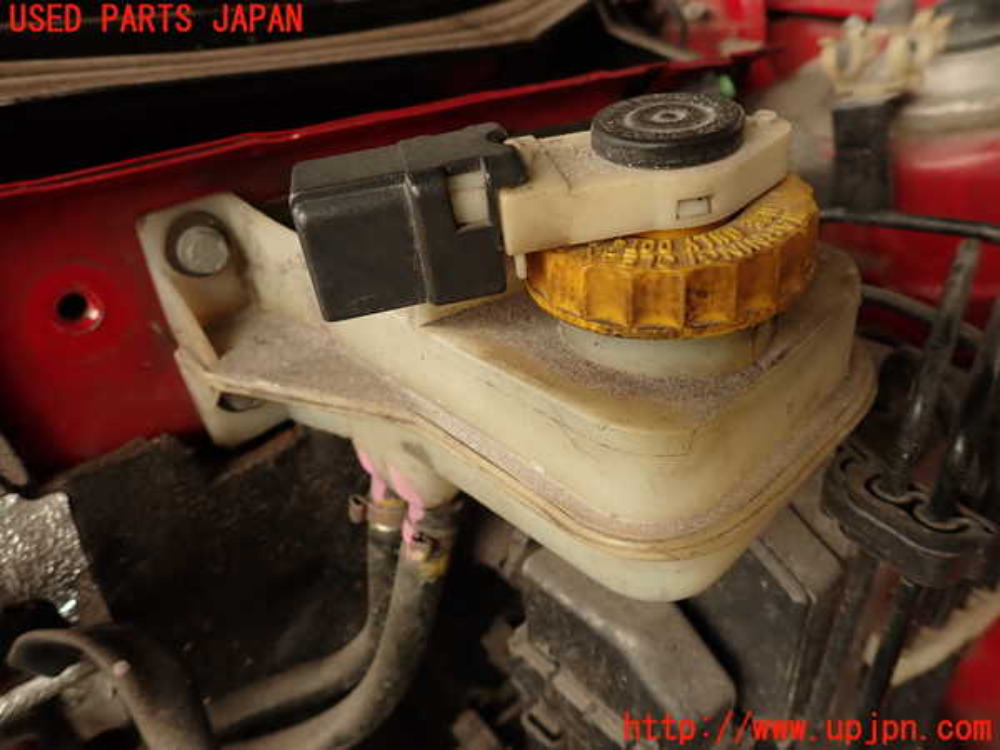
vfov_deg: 54.9
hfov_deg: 69.4
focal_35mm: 25
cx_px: 500
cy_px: 375
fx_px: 722
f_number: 2.8
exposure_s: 1/60
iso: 100
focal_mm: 4.5
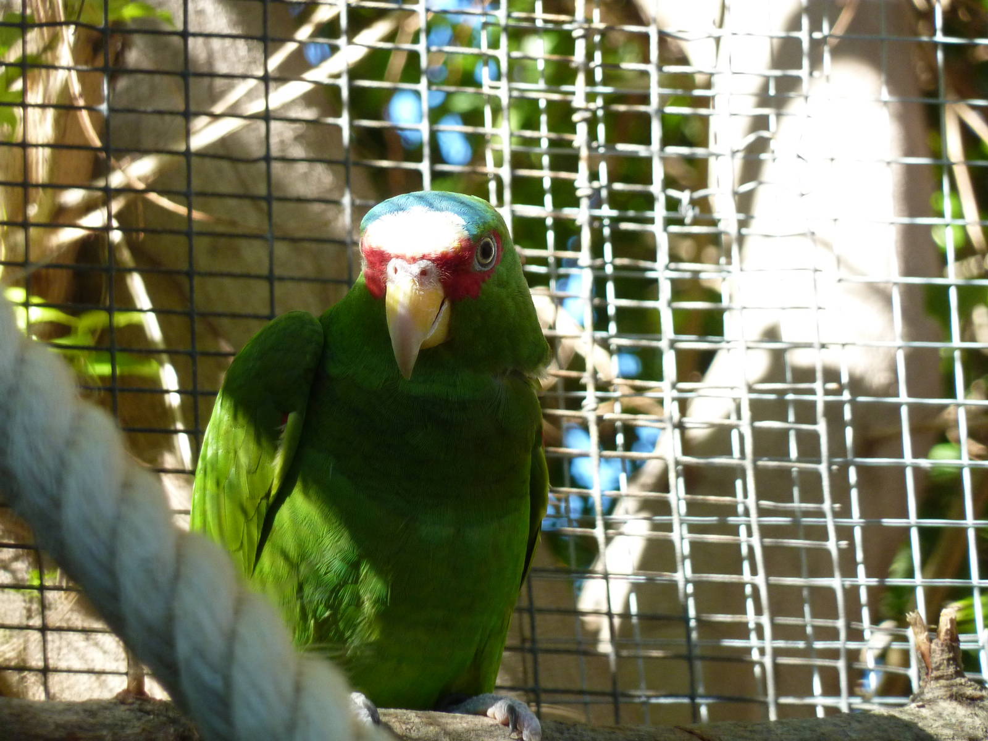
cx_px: 494
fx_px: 8563
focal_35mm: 300
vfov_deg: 5.0
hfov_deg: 6.6
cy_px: 370
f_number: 4.9
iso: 250
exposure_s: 1/125
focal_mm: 49.2
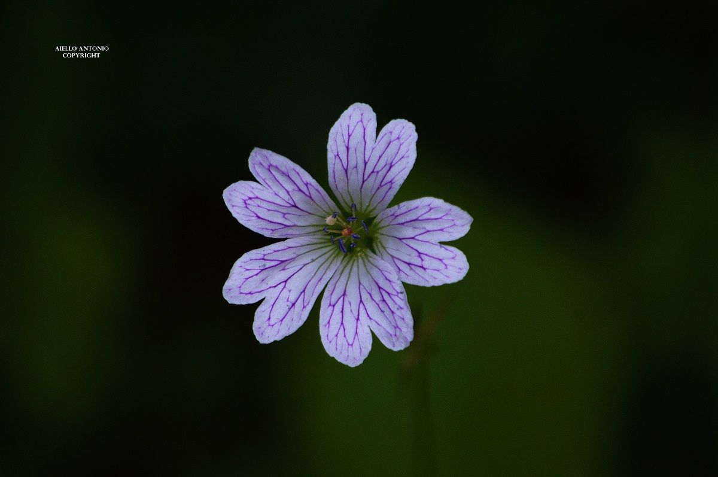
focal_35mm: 450
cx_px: 359
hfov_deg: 4.6
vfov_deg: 3.0
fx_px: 8964
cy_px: 238
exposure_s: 1/125
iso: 400
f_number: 5.6
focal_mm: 300
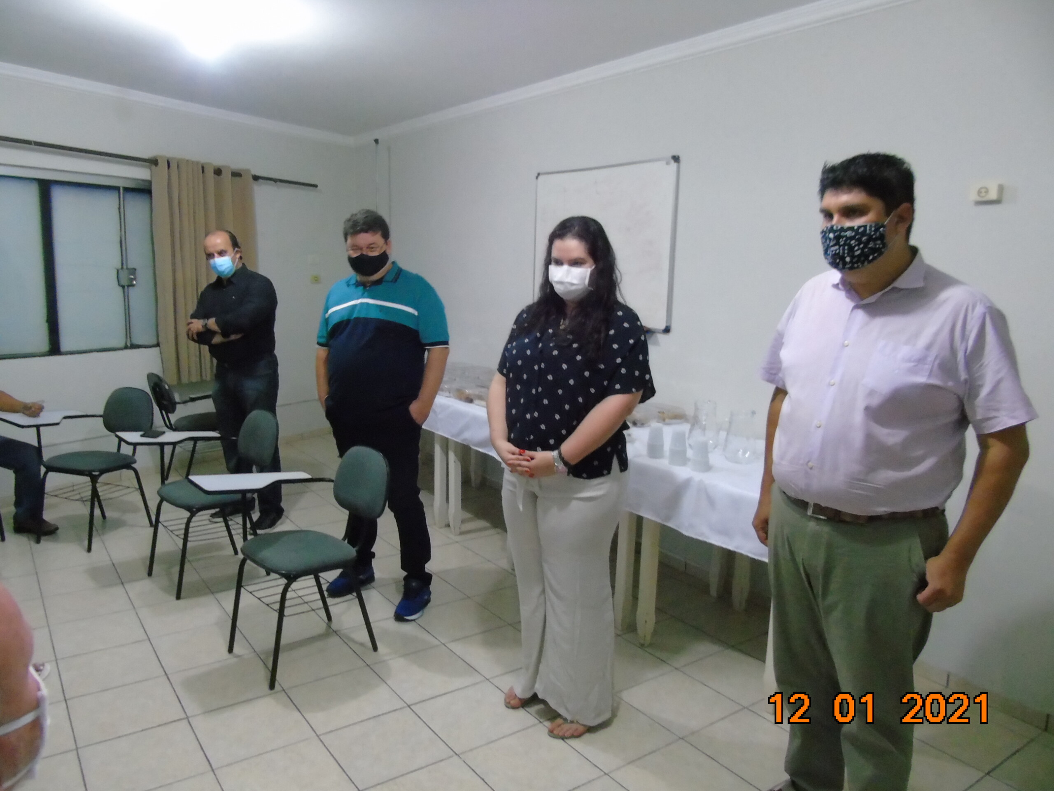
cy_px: 396
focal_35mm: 25
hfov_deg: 69.4
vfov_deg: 54.9
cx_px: 527
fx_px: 761
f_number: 3.4
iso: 800
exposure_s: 1/25
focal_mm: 4.4
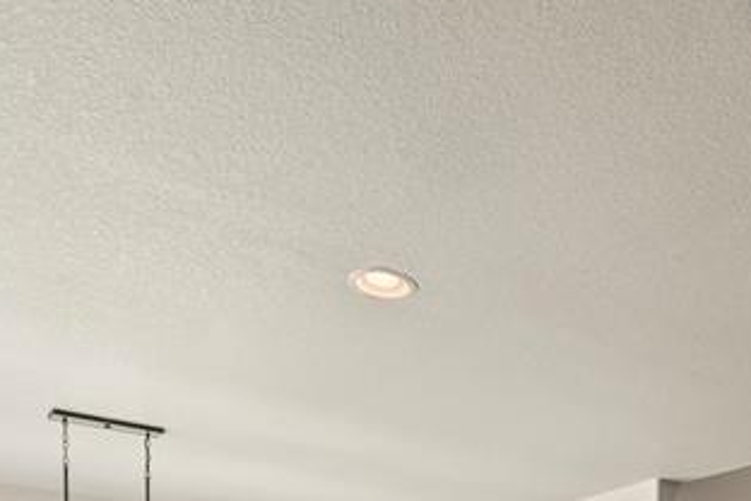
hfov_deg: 37.1
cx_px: 710
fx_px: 1021
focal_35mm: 49
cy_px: 744
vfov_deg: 22.7
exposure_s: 1/30
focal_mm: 14.9
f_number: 5.6
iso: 800
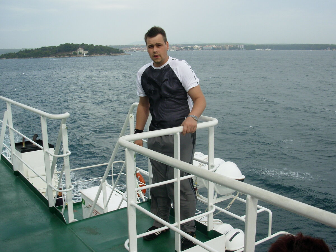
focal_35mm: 38
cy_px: 126
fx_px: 369
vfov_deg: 37.7
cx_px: 168
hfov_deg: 49.0
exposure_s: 1/939
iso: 50
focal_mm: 6.3
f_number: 2.9
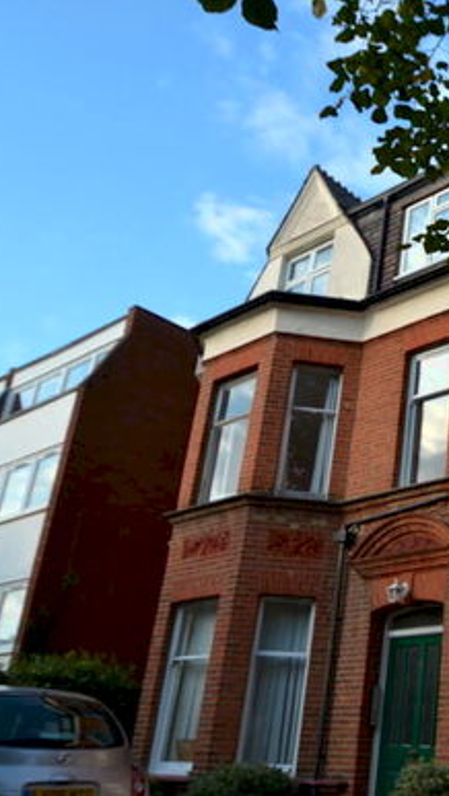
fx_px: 781
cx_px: 558
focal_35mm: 37
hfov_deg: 27.6
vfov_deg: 53.7
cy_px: 478
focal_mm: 13
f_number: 6.3
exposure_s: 1/160
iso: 100
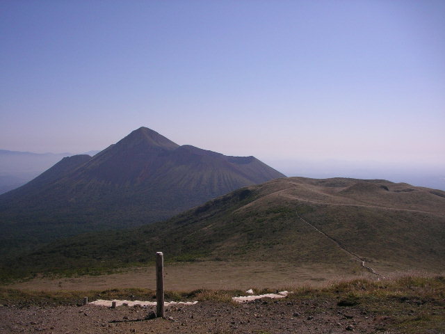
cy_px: 167
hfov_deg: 50.1
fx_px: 476
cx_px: 222
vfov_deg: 38.7
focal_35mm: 37
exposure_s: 1/400
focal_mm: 5.7
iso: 50
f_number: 2.8
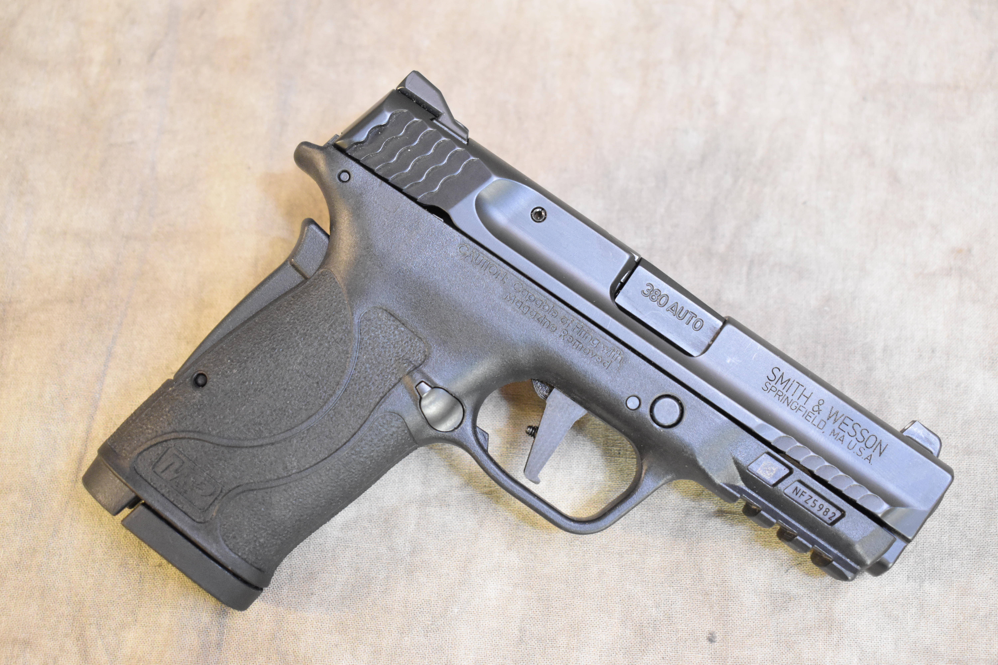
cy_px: 332
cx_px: 499
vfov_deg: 23.8
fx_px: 1580
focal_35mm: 57
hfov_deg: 35.1
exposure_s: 1/20
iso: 3200
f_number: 4.8
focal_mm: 38
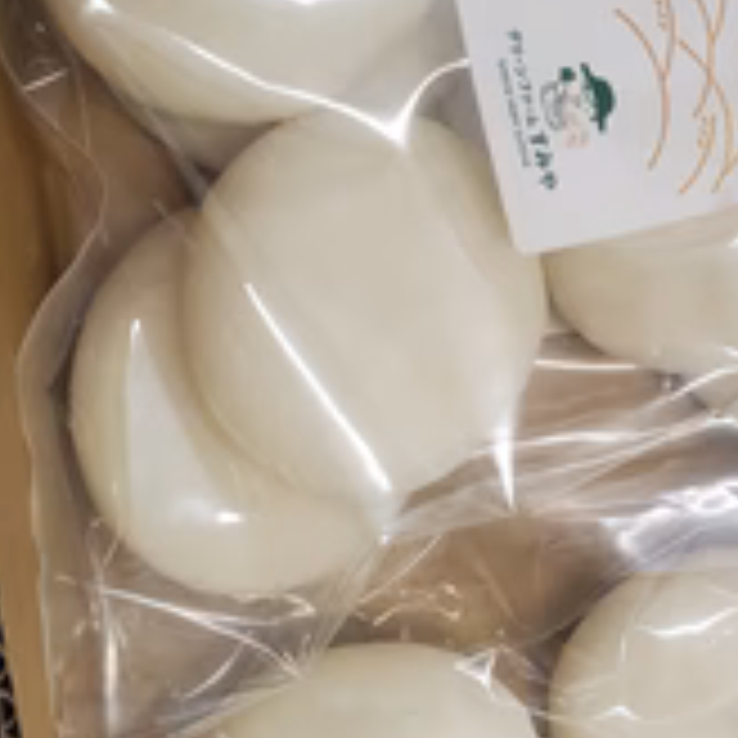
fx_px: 1351
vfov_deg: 30.6
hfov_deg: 29.3
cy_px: 392
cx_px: 662
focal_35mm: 56
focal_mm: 4.3
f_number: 2.4
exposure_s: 1/120
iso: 160
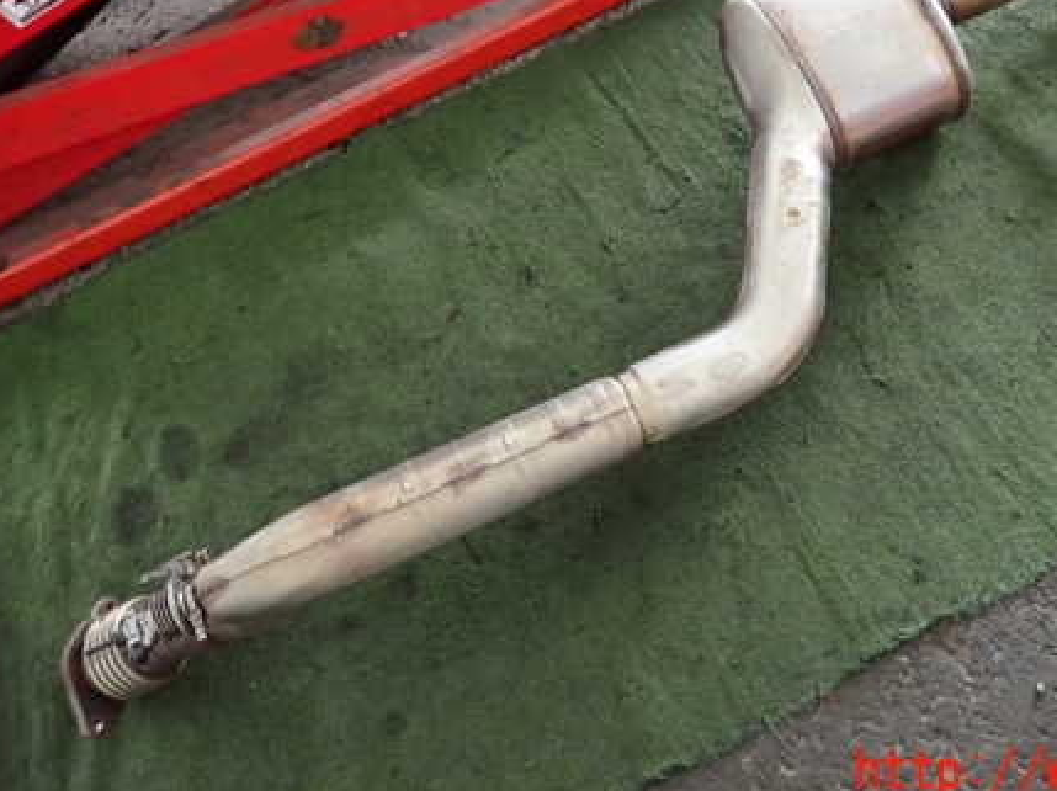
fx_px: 1068
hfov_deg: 52.0
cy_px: 249
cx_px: 673
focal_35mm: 35
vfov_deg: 40.0
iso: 800
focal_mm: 4.5
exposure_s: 1/30
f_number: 2
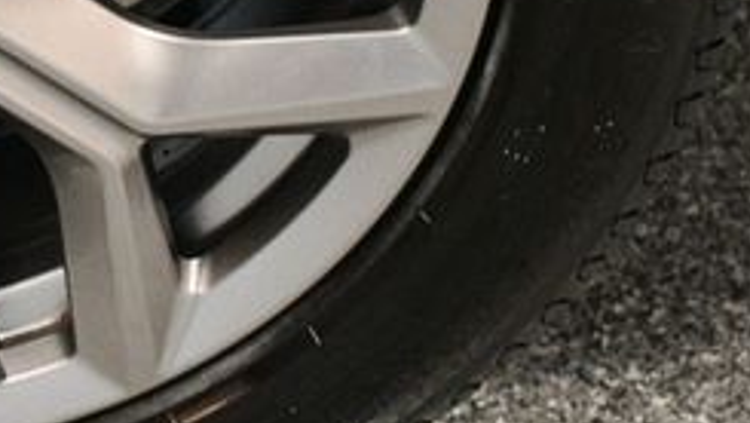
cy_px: -129
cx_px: -141
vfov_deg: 7.3
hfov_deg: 12.8
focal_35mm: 164
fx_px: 3263
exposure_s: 1/100
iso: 3200
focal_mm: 40
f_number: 4.5
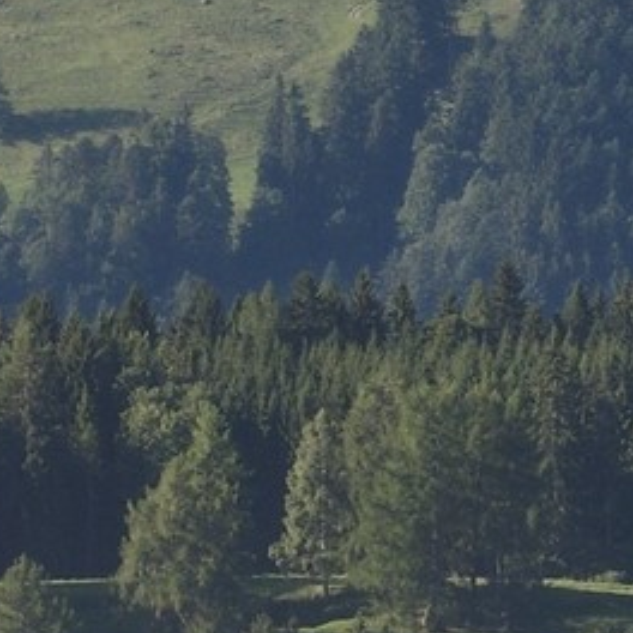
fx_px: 30412
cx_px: 1729
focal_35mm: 1470
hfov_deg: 1.2
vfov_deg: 1.2
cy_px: -1097
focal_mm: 190
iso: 200
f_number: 11
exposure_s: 1/250
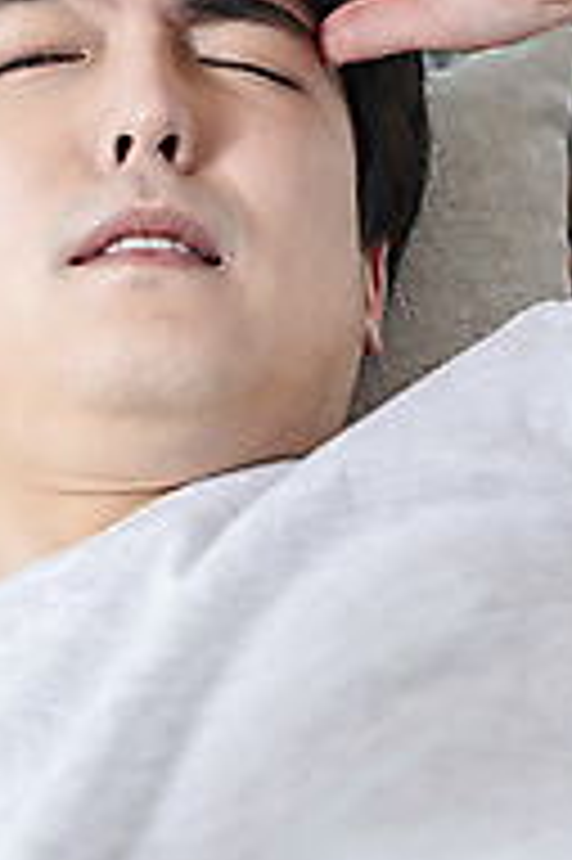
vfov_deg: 13.0
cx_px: 41
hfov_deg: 8.7
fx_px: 3748
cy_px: 212
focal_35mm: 157
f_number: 3.5
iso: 200
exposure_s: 1/125
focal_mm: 50
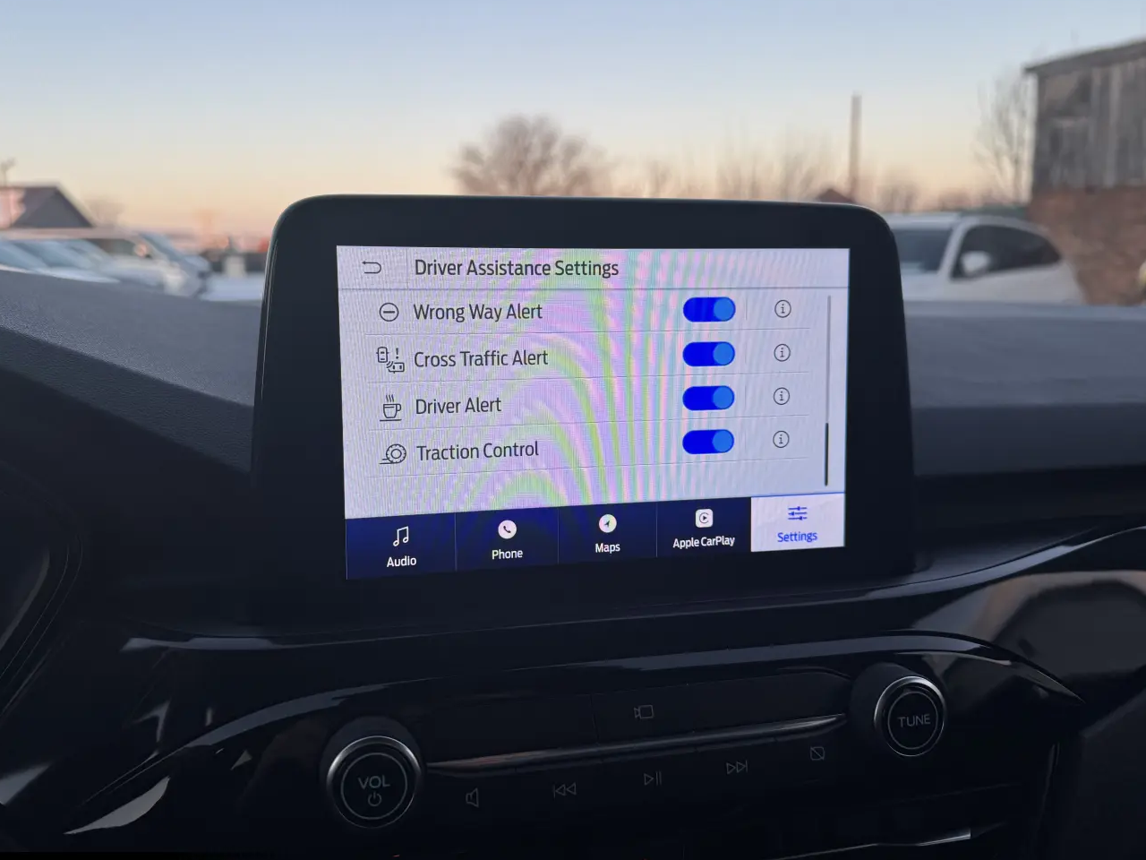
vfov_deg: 51.3
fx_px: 894
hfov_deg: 65.2
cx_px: 521
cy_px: 413
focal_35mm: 27
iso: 80
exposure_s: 1/715
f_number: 1.78
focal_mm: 6.76
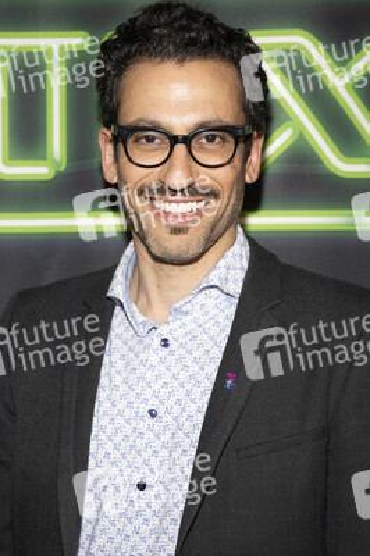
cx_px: 185
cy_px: 278
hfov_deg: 17.2
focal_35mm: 79
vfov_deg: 25.7
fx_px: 1220
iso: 800
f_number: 5.6
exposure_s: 1/200
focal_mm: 79
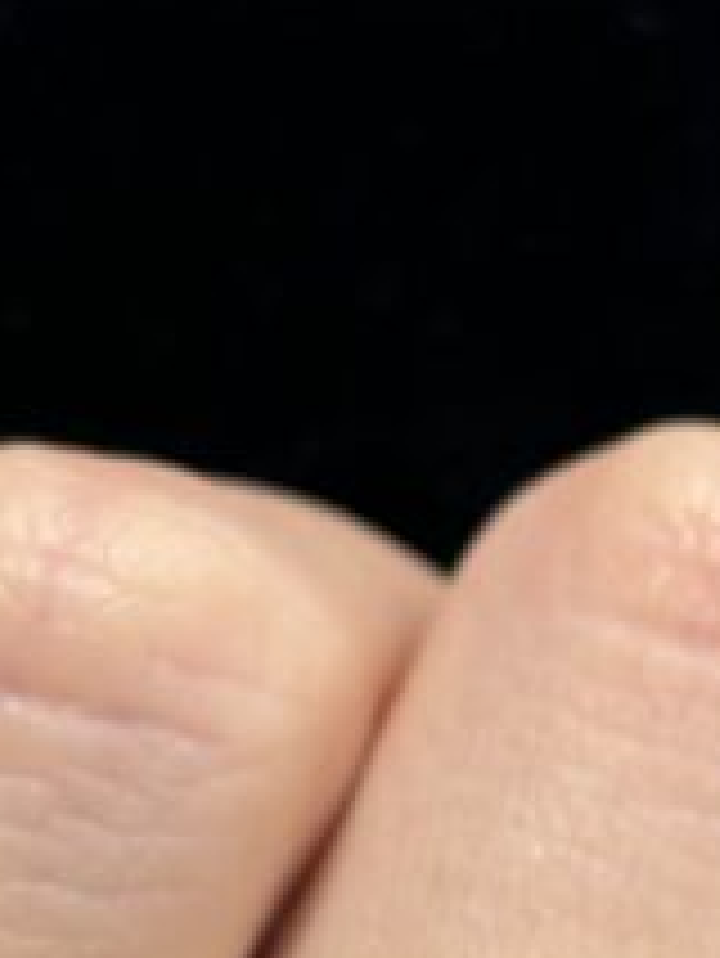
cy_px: 980
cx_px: 410
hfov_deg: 7.6
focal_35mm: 195
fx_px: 5402
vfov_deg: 10.1
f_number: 1.6
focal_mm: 5.96
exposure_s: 1/206
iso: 32
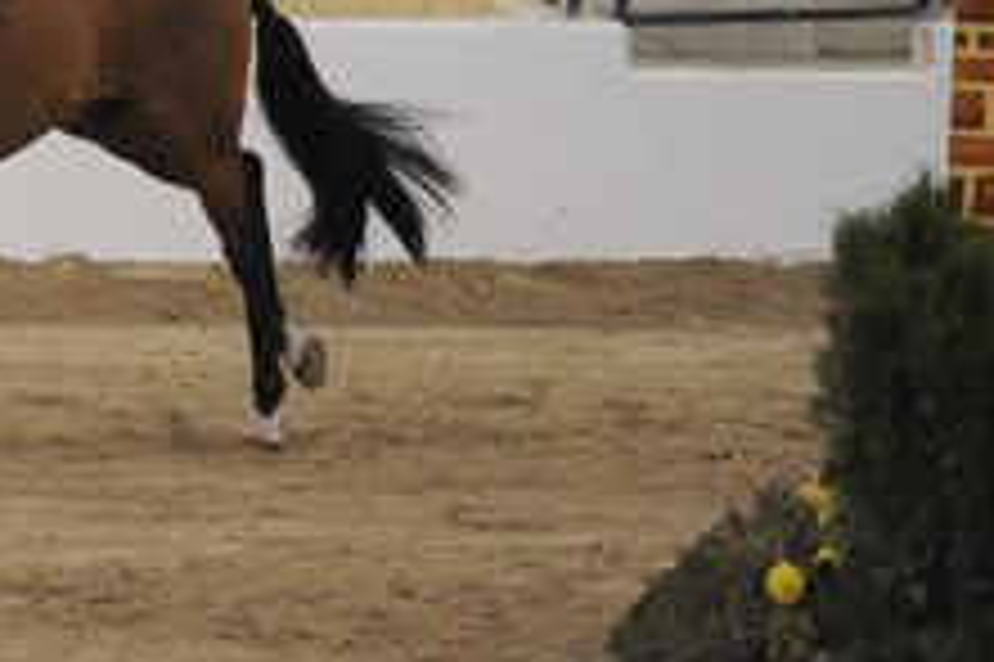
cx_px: -225
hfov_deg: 3.6
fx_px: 15947
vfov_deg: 2.4
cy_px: 50
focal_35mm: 578
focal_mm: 200
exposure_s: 1/400
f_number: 2.8
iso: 6400
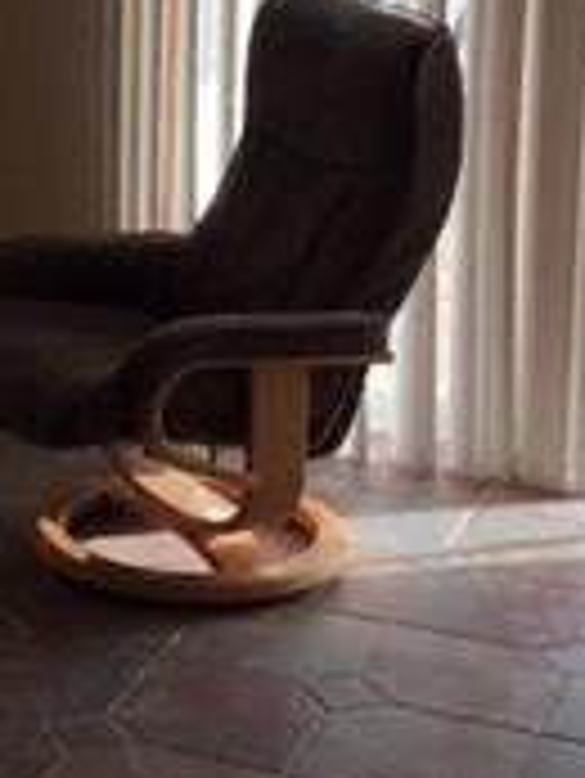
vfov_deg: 18.1
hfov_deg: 13.6
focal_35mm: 107
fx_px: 2408
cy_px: 121
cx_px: -36
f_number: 2.2
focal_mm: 4.15
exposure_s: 1/275
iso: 25
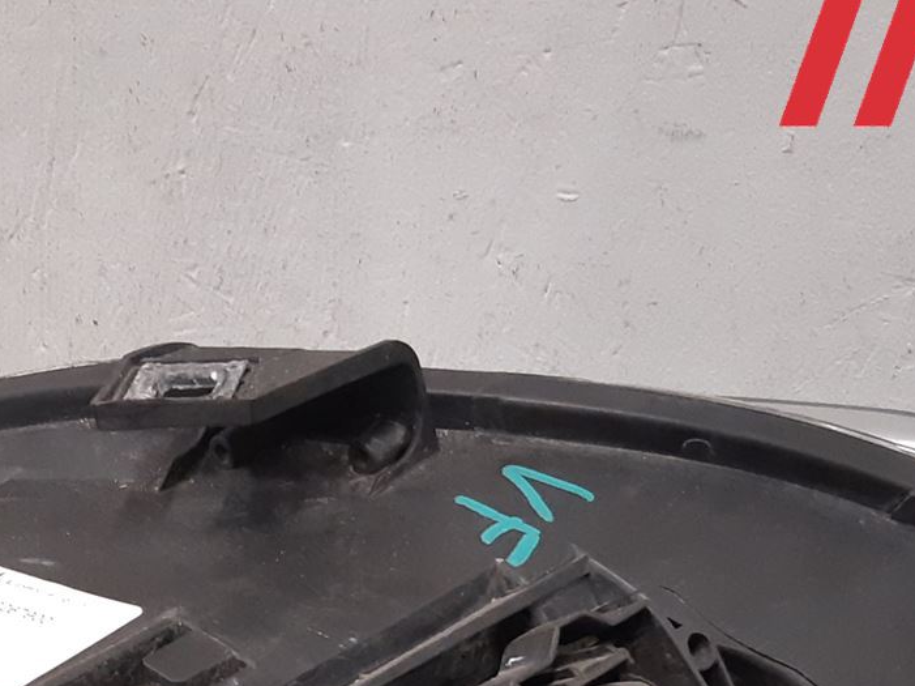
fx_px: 2008
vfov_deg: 18.0
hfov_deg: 25.4
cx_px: 244
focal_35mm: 76
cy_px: 909
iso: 250
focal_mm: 3.93
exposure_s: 1/50
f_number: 1.7
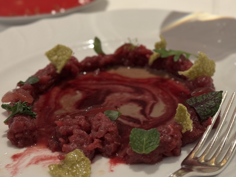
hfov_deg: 29.3
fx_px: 450
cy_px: 80
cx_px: 149
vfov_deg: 22.2
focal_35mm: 66
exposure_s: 1/33
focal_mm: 6.76
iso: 320
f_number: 1.78
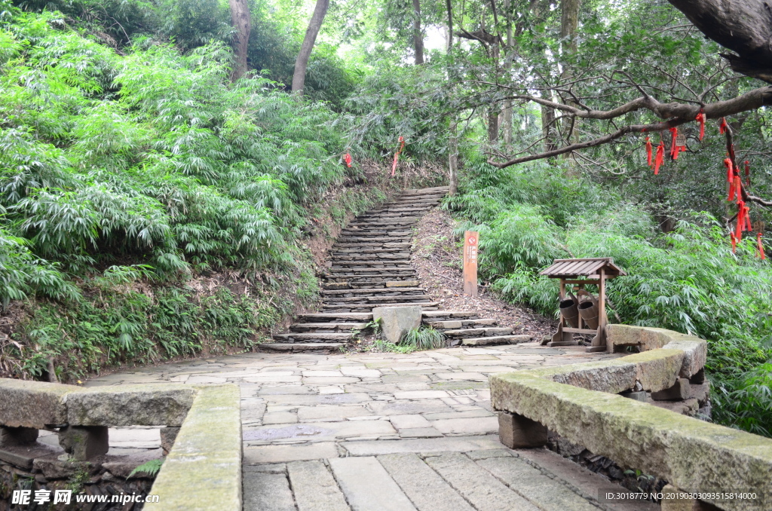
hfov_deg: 57.3
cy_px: 256
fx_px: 706
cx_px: 386
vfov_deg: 39.8
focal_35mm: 33
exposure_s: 1/25
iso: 400
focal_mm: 22
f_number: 4
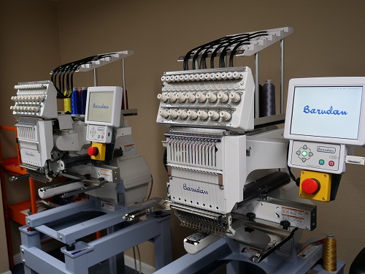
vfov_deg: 41.8
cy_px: 137
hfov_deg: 54.0
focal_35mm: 34
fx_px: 359
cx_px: 182
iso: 400
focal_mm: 17
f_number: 3.1
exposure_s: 1/60
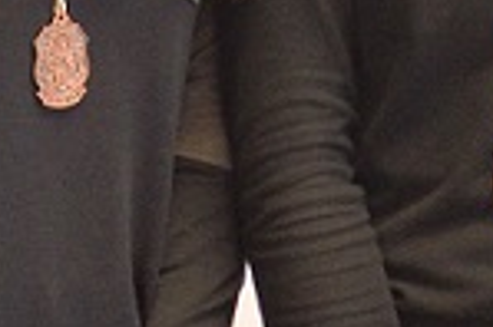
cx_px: 245
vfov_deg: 6.0
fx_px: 3146
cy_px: 279
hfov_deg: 9.0
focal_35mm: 230
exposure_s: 1/60
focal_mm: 20
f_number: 4
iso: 400
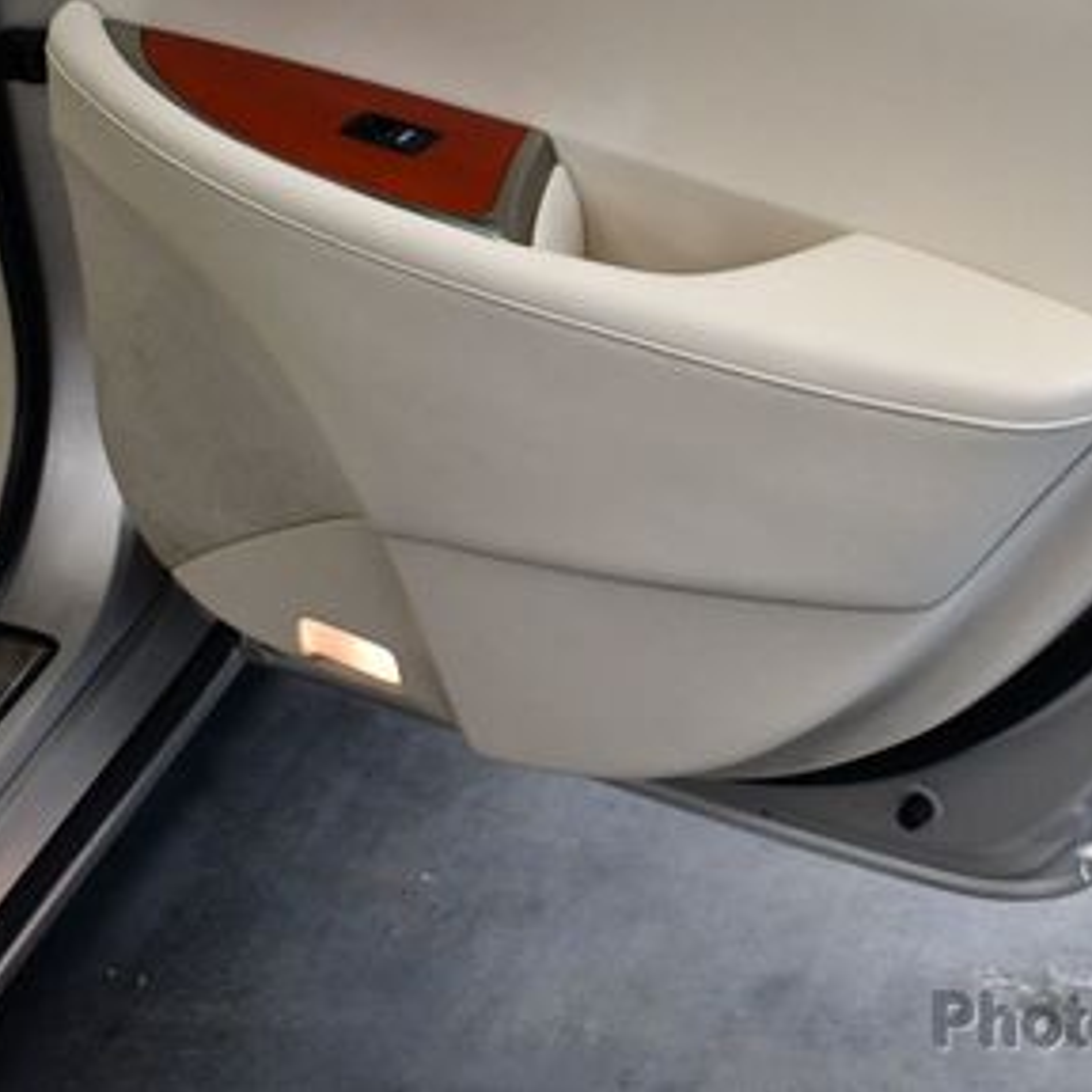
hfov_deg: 24.9
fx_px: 2427
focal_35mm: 68
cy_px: 284
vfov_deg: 25.1
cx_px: 887
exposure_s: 1/125
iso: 1000
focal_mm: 18
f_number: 3.5
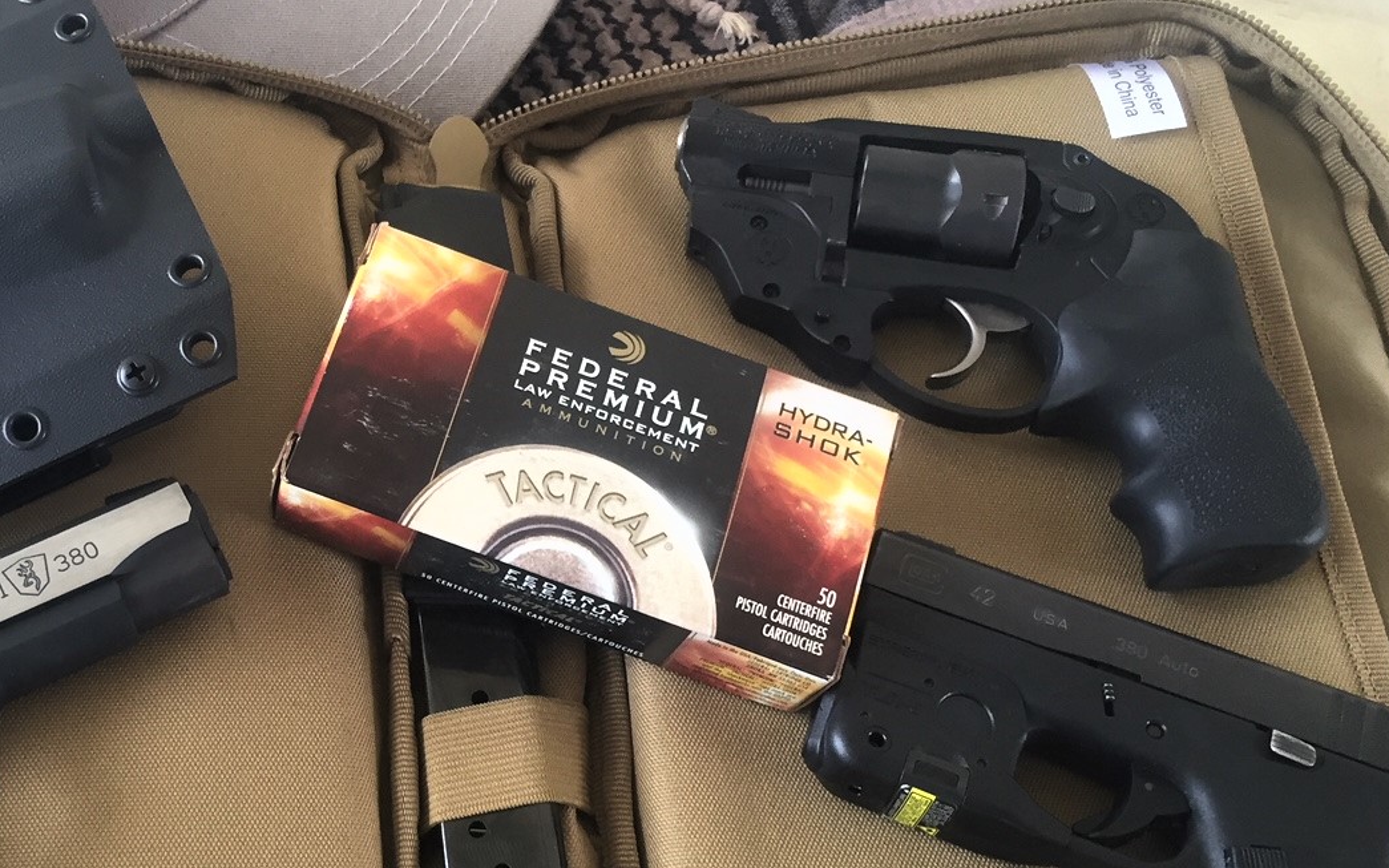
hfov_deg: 41.1
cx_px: 423
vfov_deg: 26.8
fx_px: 1817
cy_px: 556
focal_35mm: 48
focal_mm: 4.15
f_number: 2.2
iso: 32
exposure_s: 1/30
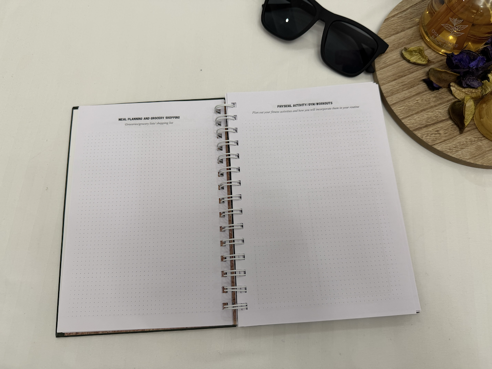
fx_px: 341
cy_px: 184
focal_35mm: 24
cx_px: 246
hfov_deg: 71.6
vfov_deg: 56.8
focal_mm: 6.76
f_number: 1.78
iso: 125
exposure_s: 1/50
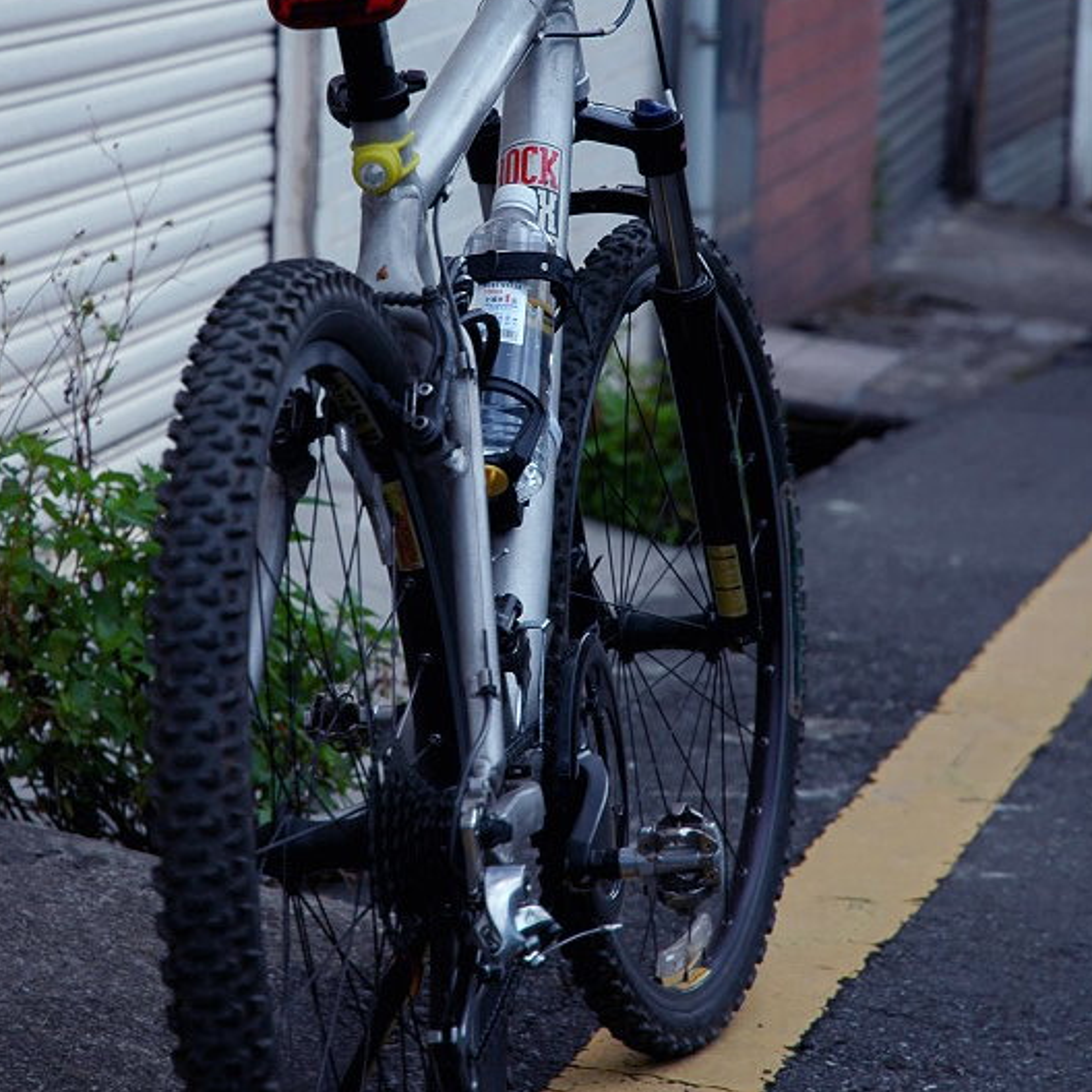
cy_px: 370
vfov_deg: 11.5
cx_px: 496
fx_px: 5425
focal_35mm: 152
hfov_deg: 11.5
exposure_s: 1/25
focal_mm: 70
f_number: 4.5
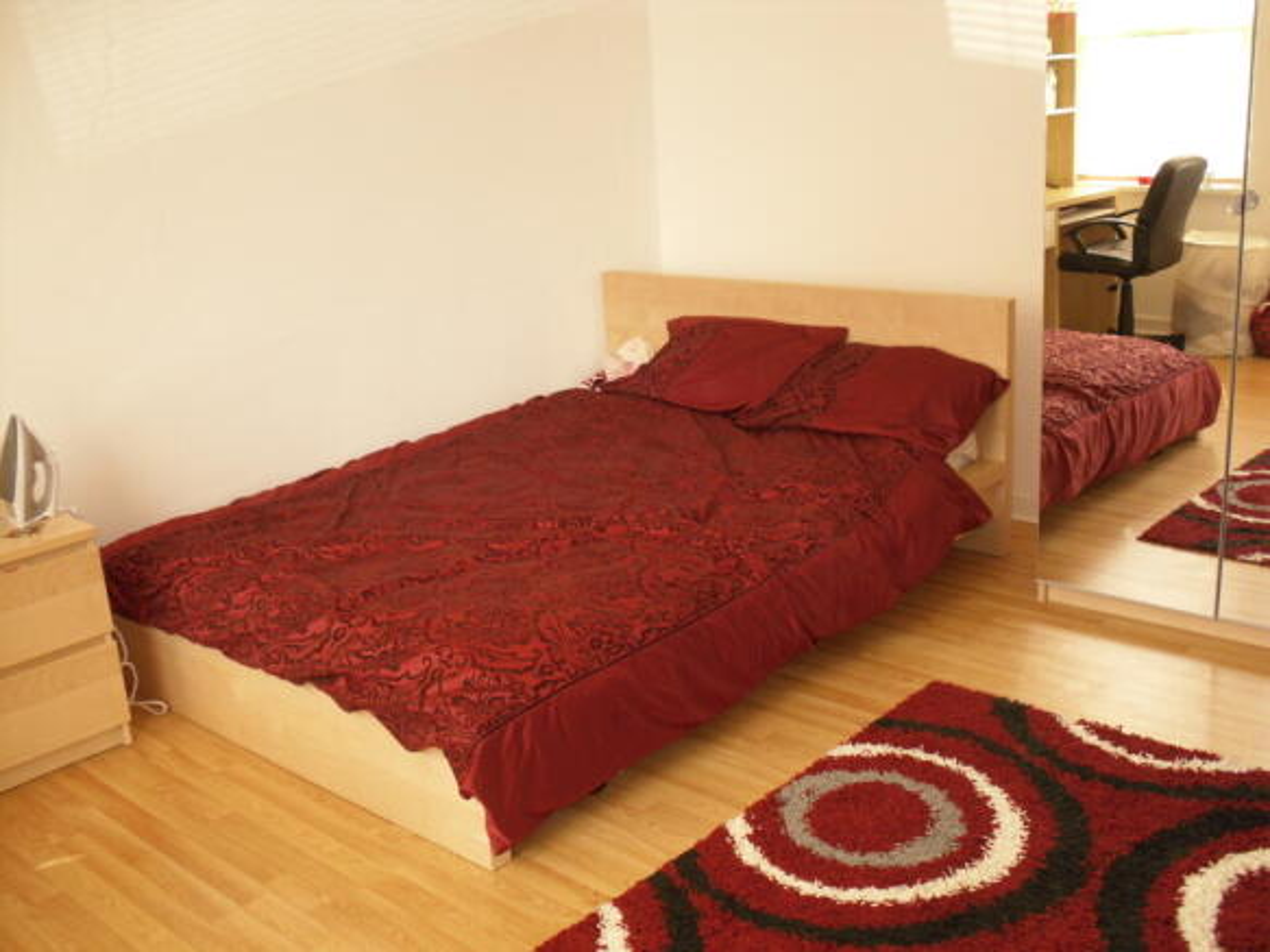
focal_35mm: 35
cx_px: 635
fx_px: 1284
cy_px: 476
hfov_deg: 52.6
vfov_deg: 40.7
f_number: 3
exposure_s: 1/45
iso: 160
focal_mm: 6.3
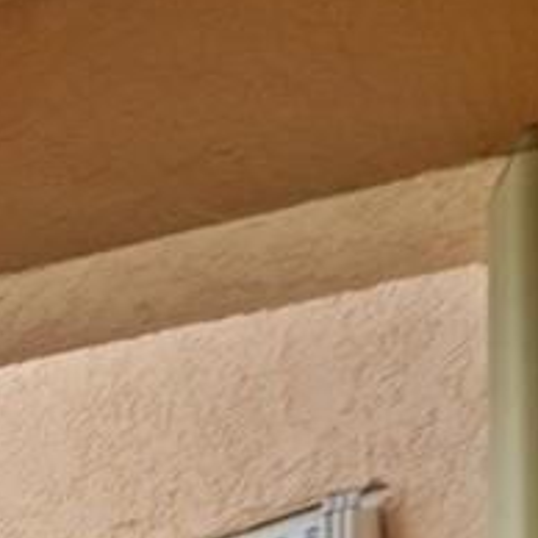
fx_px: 1723
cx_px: -1486
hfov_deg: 8.8
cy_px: 1260
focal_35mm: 98
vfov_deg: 13.4
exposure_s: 1/80
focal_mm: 14
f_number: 8
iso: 200
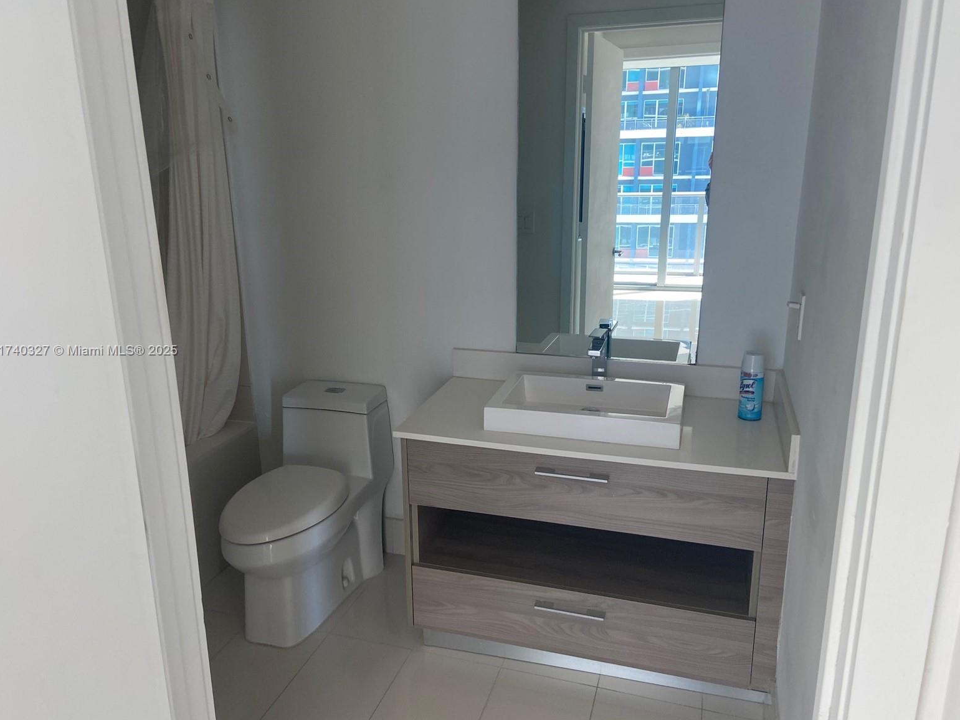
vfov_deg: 51.4
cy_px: 351
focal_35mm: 27
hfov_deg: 65.3
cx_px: 477
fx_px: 749
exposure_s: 1/121
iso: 100
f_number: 1.8
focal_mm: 4.25
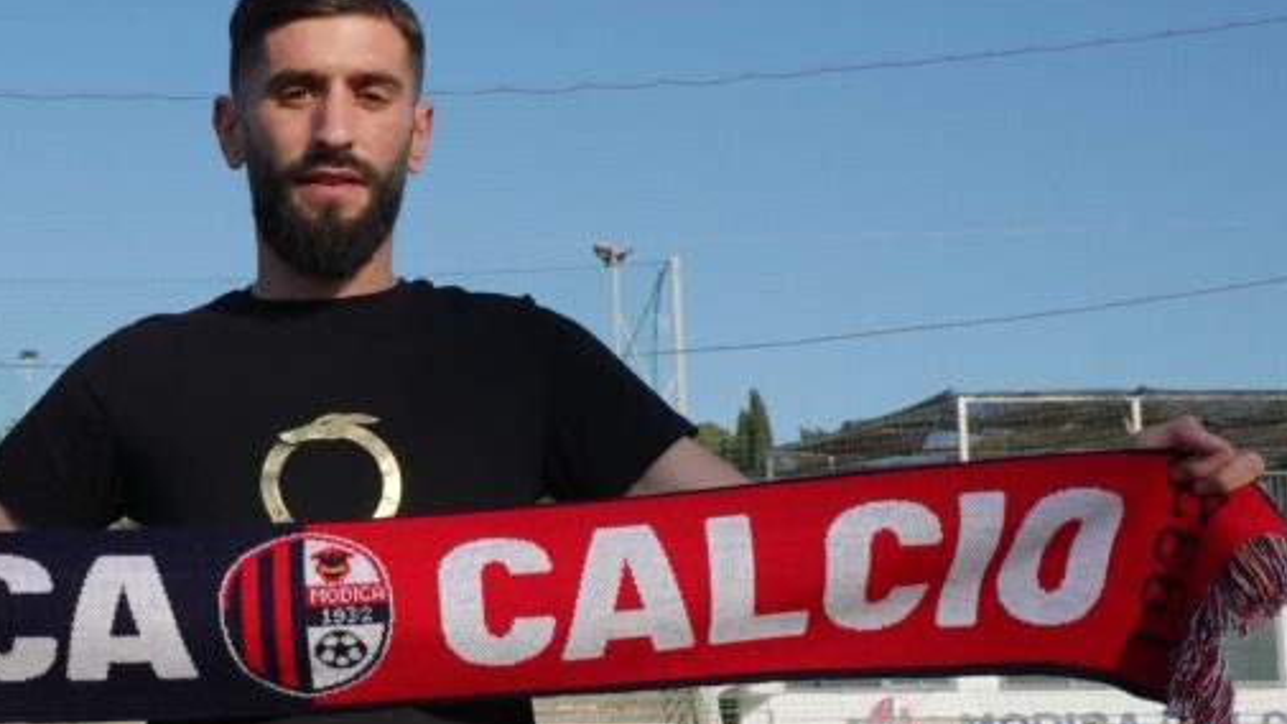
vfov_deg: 21.7
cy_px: 501
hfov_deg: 37.2
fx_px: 1877
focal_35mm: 55
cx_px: 370
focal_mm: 17
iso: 200
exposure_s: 1/400
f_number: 8
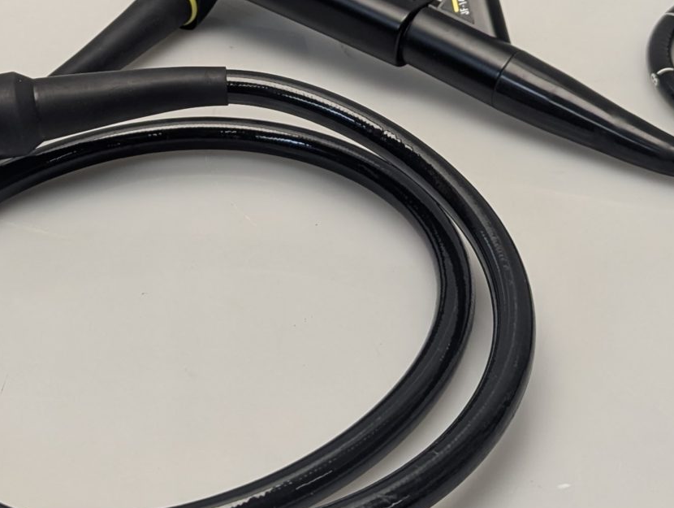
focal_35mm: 74
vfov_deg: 19.5
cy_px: 41
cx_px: 257
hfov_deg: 26.2
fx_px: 1443
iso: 98
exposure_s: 1/100
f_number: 1.85
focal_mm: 6.81
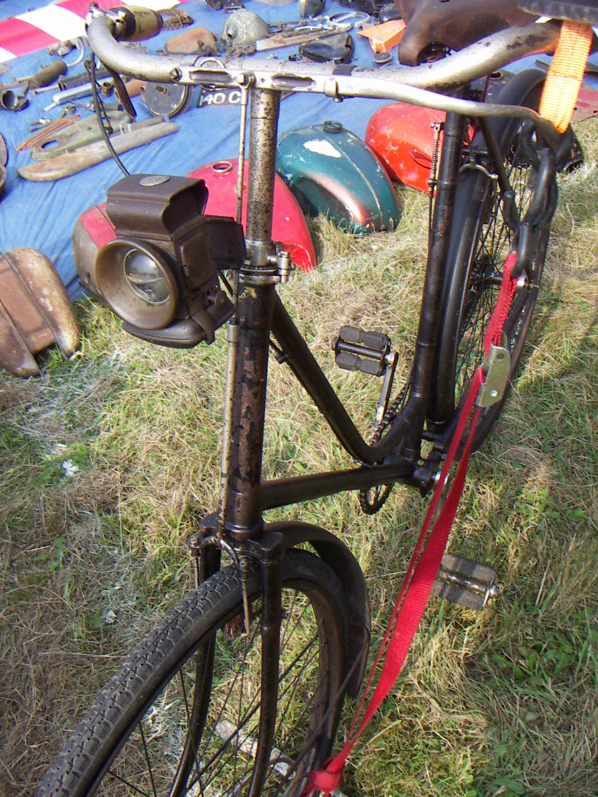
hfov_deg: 39.7
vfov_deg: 51.4
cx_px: 299
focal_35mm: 36
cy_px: 398
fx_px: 829
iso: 100
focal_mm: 4.7
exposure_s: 1/200
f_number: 6.7
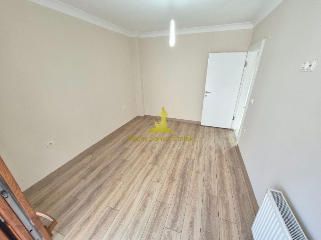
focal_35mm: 13
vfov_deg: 89.9
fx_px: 121
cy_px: 120
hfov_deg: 106.2
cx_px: 160
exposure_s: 1/50
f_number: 2.2
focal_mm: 1.74
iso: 160
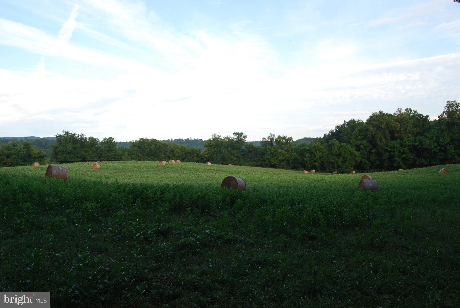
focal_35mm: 30
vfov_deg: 43.7
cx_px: 230
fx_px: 384
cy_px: 154
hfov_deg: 61.9
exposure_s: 1/100
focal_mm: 20
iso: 200
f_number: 9
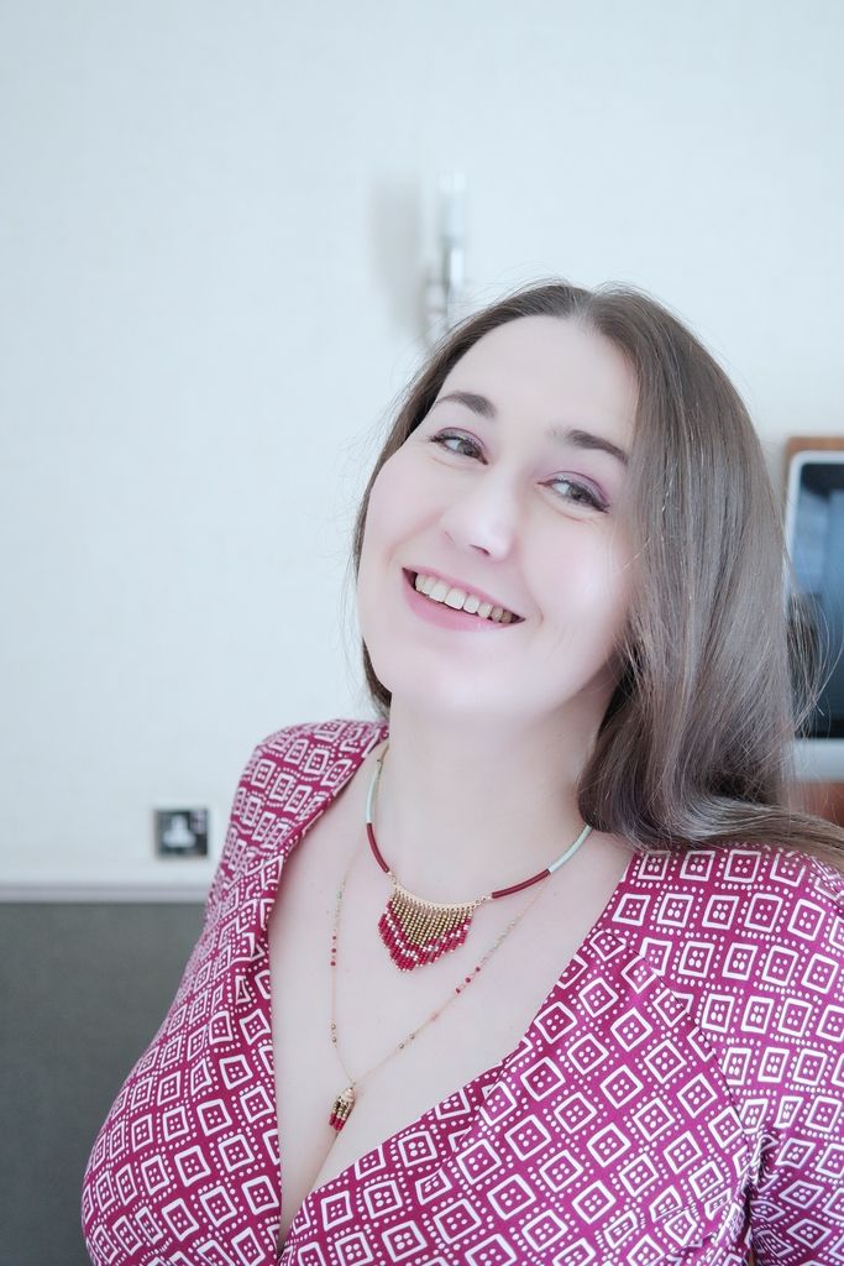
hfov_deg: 29.9
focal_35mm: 45
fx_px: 1582
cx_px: 422
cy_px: 633
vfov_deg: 43.6
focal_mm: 17
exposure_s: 1/30
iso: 400
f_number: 1.8
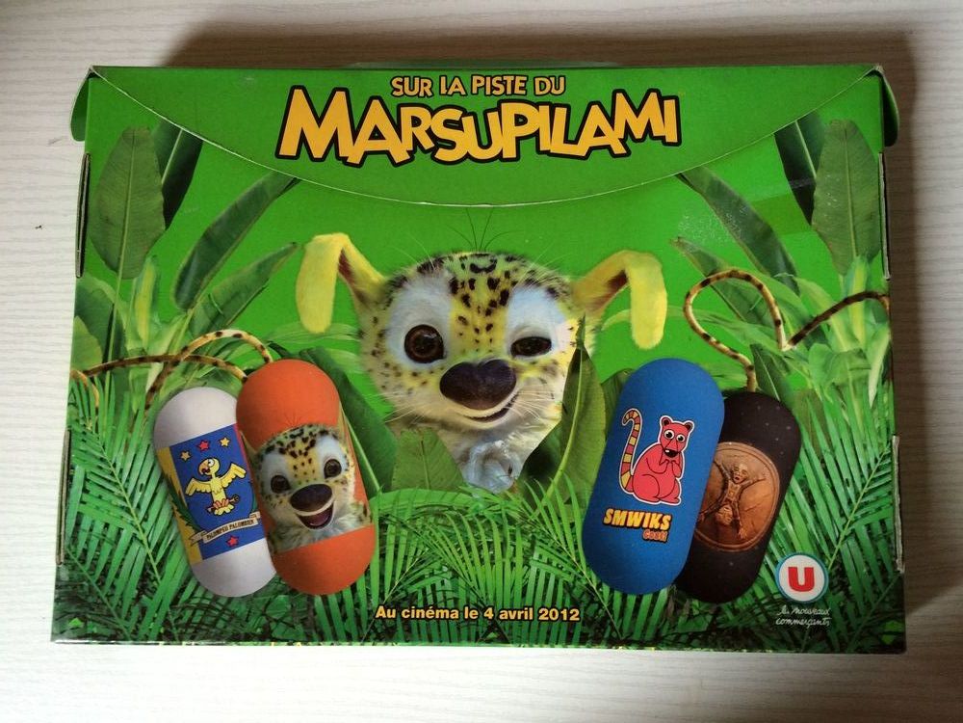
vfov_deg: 48.2
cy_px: 362
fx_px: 807
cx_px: 482
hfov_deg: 61.7
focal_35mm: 29
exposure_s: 1/33
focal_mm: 4.15
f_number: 2.2
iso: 160
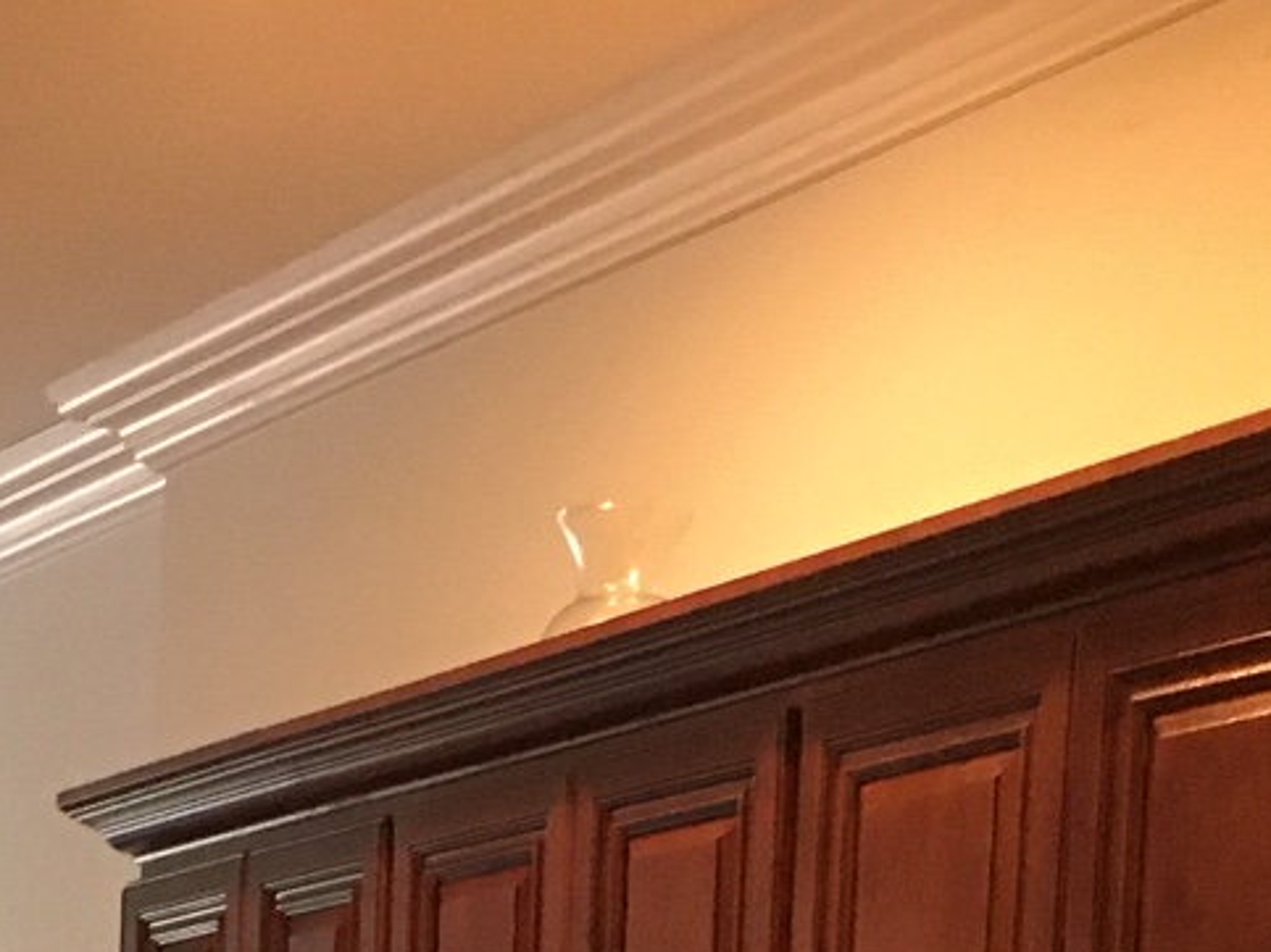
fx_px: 4442
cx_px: 124
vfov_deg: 11.1
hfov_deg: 16.1
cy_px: 1922
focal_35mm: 121
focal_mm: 4.15
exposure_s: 1/30
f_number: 2.2
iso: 200
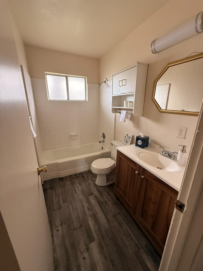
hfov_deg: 85.7
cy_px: 136
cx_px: 102
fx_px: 109
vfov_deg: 102.1
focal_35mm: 14
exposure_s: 1/99
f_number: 2.2
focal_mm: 2.22
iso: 320
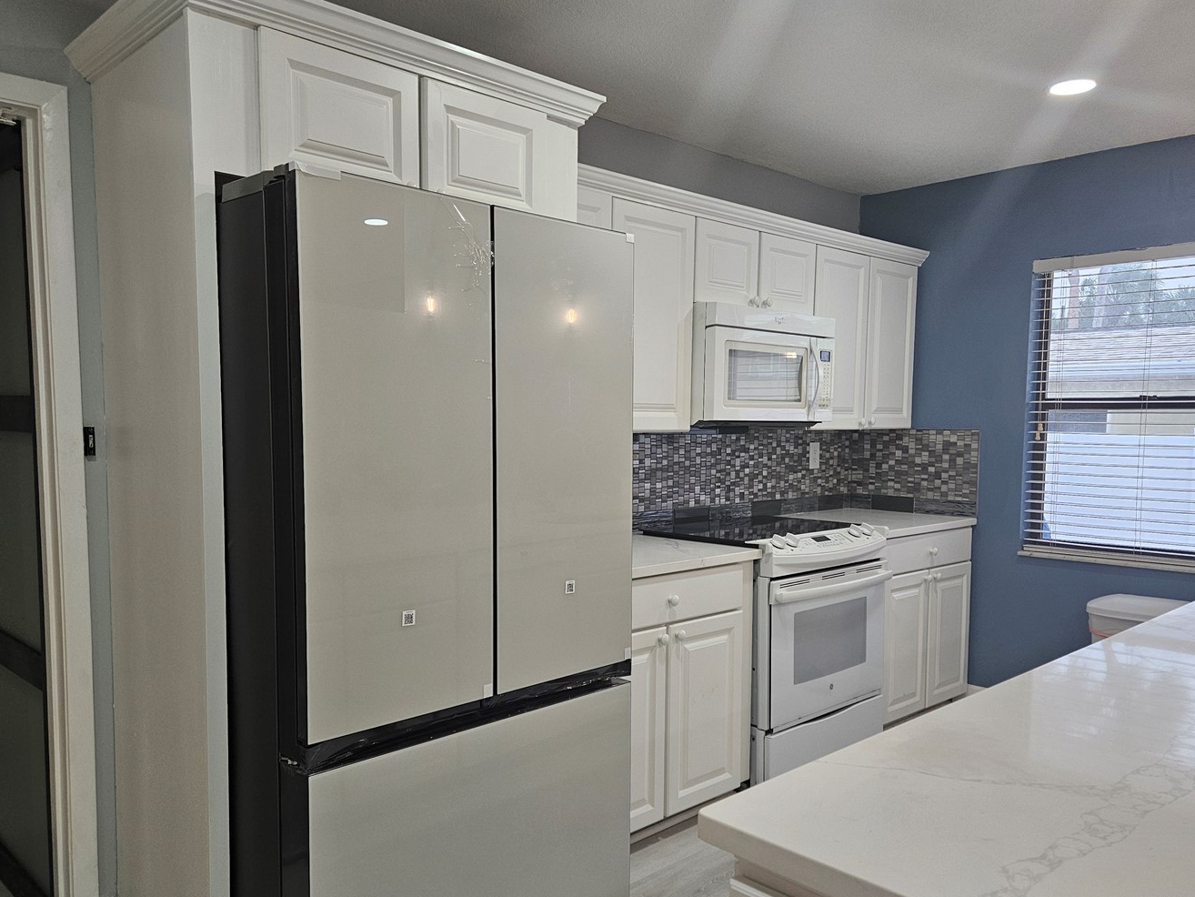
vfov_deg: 49.7
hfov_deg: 63.4
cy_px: 482
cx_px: 624
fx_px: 967
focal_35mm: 28
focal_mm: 5.4
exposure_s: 1/120
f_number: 1.8
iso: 125
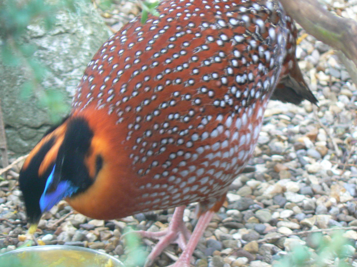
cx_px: 178
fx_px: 3249
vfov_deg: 4.7
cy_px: 134
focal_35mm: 315
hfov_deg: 6.3
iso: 125
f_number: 3.3
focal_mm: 52.5
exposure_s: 1/30
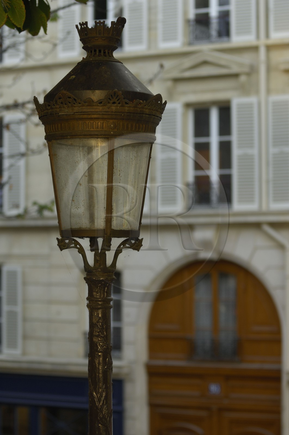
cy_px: 218
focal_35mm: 105
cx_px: 144
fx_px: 1268
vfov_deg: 19.5
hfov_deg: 13.0
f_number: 2.8
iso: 100
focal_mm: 70
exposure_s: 1/100
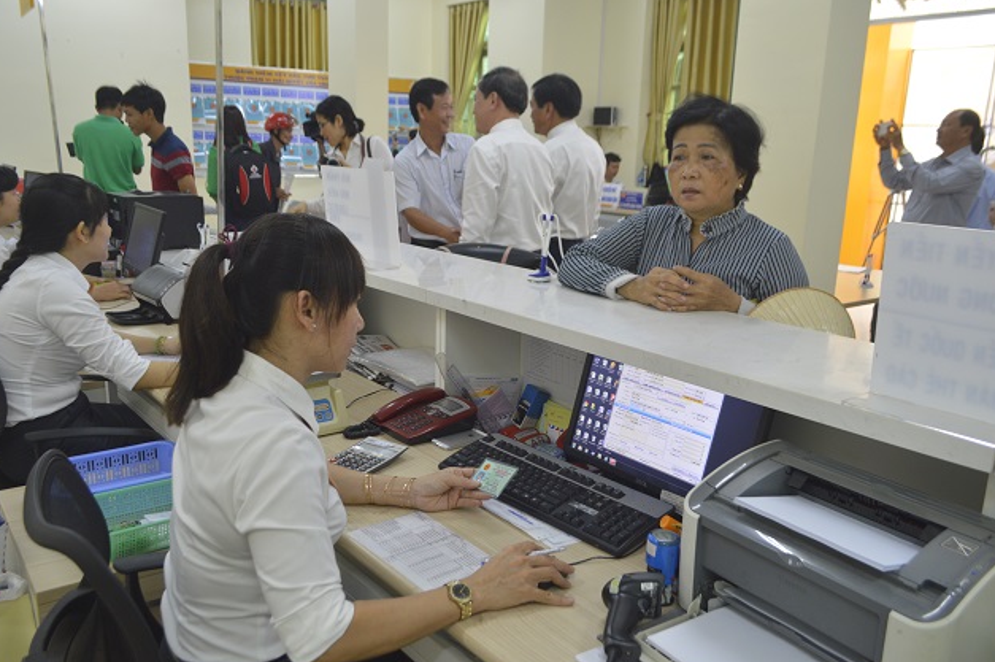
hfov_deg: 65.5
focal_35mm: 28
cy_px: 333
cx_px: 492
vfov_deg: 46.3
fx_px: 773
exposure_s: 1/40
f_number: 5
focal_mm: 18
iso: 400
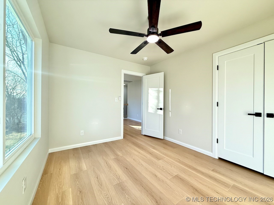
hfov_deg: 102.1
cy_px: 102
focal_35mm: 14
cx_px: 137
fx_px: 111
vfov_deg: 85.7
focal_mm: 2.22
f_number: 2.2
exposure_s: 1/120
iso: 64
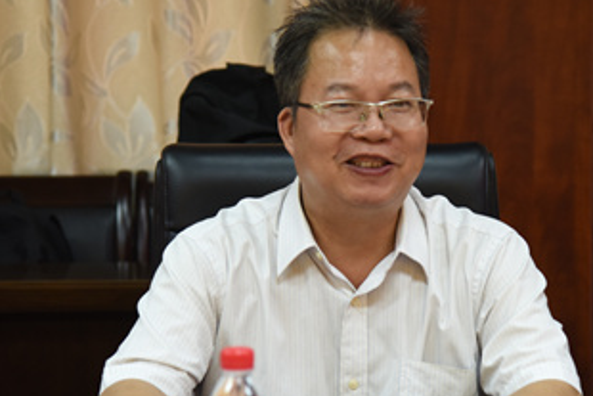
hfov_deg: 12.6
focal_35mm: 163
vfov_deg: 8.4
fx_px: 2686
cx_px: 354
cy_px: 238
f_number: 4
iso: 1000
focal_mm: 92
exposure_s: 1/40
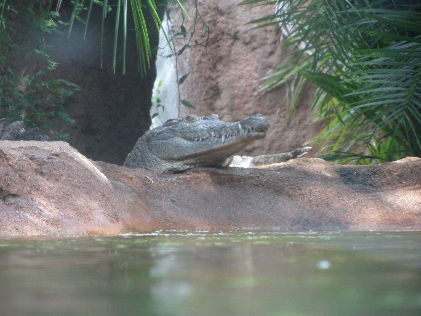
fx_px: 3284
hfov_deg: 7.3
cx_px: 210
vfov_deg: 5.5
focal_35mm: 270
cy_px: 158
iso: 200
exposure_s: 1/60
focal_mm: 46.8
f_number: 5.9
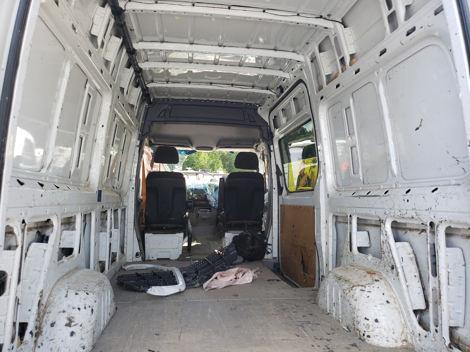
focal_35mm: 26
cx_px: 235
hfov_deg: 67.3
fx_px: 353
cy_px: 176
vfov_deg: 53.1
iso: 50
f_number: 1.5
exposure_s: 1/323
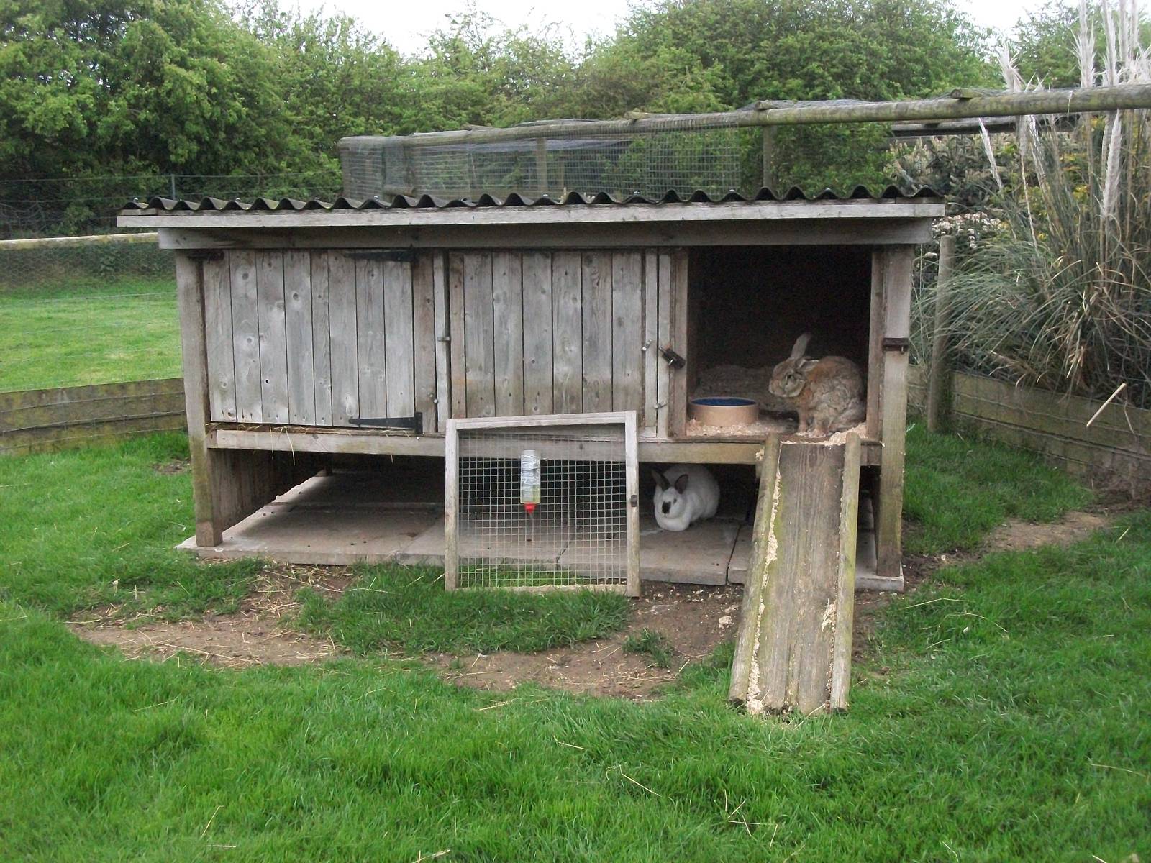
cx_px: 576
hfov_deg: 46.8
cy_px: 432
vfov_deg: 36.0
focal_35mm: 40
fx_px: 1330
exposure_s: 1/500
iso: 460
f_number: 3.2
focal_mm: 7.1
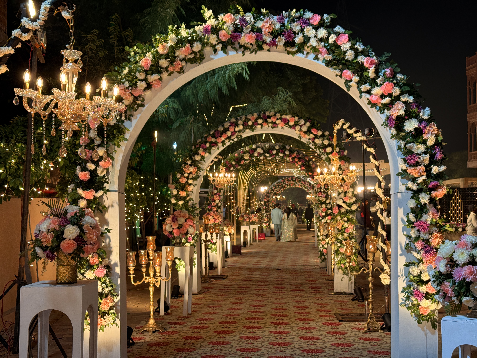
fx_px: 661
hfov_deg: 39.7
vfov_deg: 30.3
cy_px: 179
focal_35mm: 48
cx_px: 238
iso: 64
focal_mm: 6.76
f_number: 1.78
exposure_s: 1/50
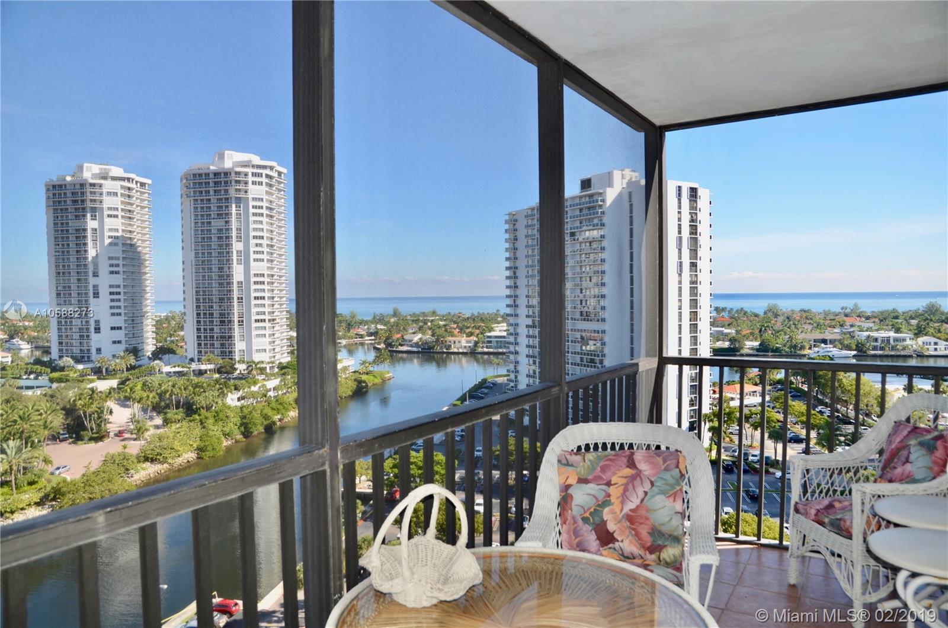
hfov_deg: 73.9
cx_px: 474
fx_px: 631
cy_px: 314
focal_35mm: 24
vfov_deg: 52.9
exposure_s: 1/250
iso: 100
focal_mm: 16
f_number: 5.6
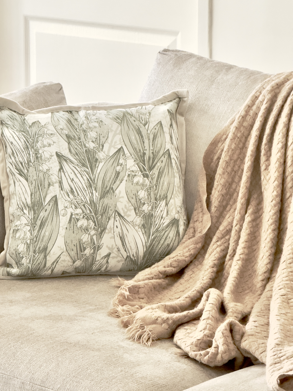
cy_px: 235
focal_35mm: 185
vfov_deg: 10.7
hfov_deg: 8.0
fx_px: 2087
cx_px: 67
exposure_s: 1/60
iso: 500
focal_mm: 15.66
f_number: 2.8
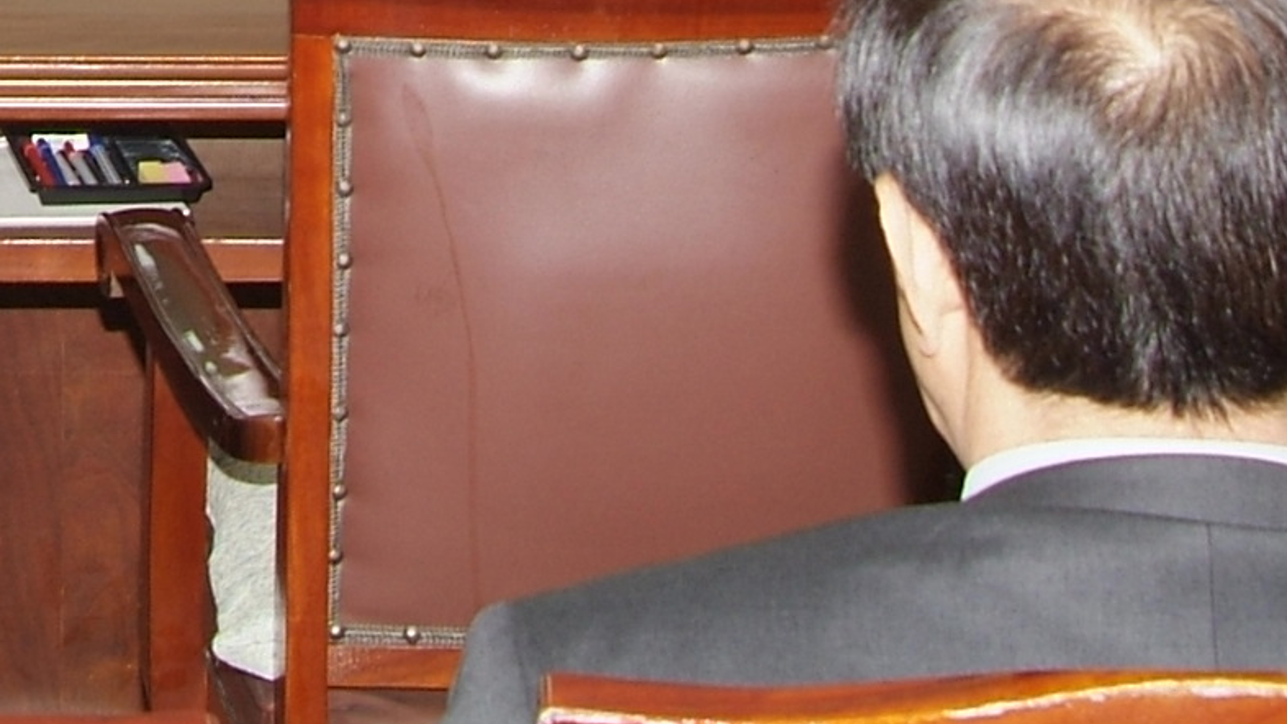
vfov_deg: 7.8
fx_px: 4948
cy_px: -917
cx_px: -288
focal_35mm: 145
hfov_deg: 14.3
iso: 400
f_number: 5.6
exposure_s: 1/60
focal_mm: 24
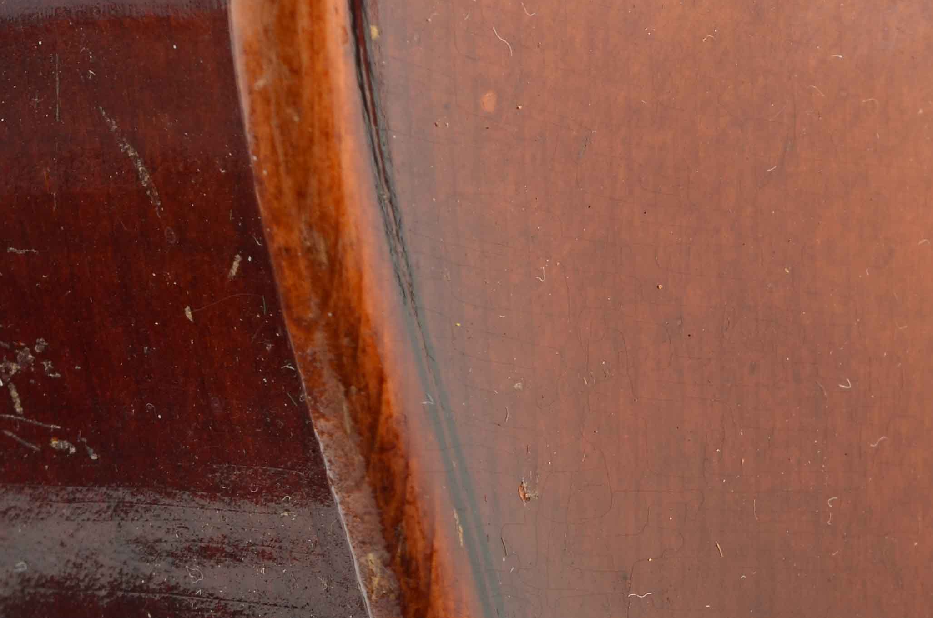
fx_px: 5127
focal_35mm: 198
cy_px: 653
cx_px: 800
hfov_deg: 10.4
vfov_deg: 6.9
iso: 100
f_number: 16
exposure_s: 1/160
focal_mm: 55
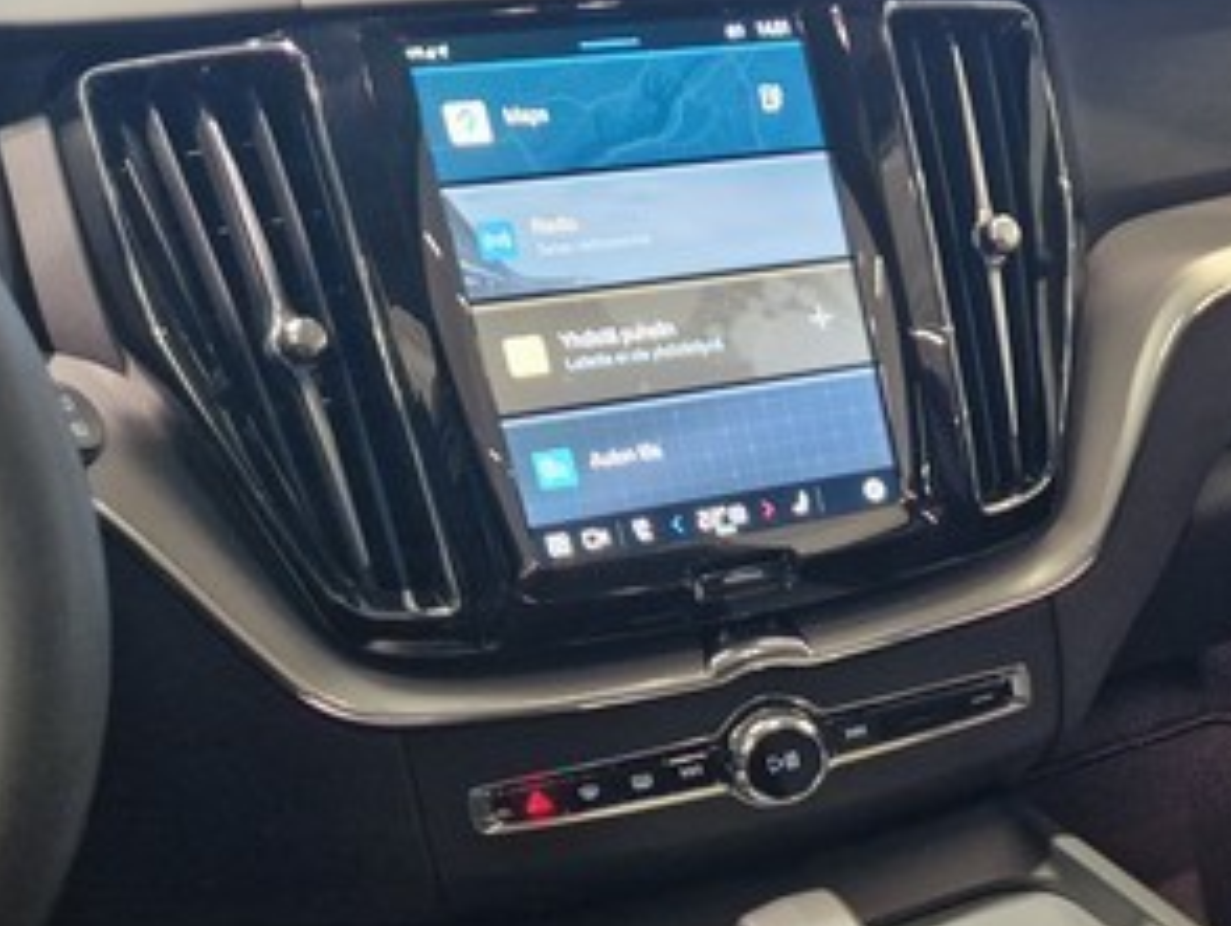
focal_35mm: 50
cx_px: 1193
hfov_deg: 35.1
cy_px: 746
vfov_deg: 28.5
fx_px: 1780
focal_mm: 5.4
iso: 500
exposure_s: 1/100
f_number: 1.8
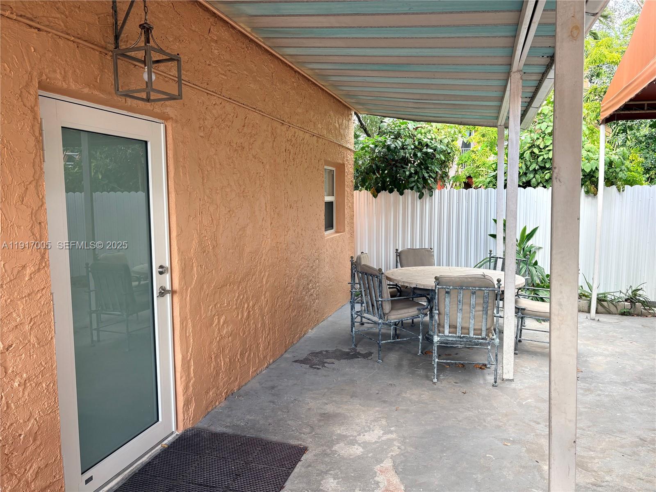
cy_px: 246
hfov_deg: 67.3
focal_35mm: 26
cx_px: 328
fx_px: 493
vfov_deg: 53.1
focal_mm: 5.96
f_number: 1.6
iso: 50
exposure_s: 1/121
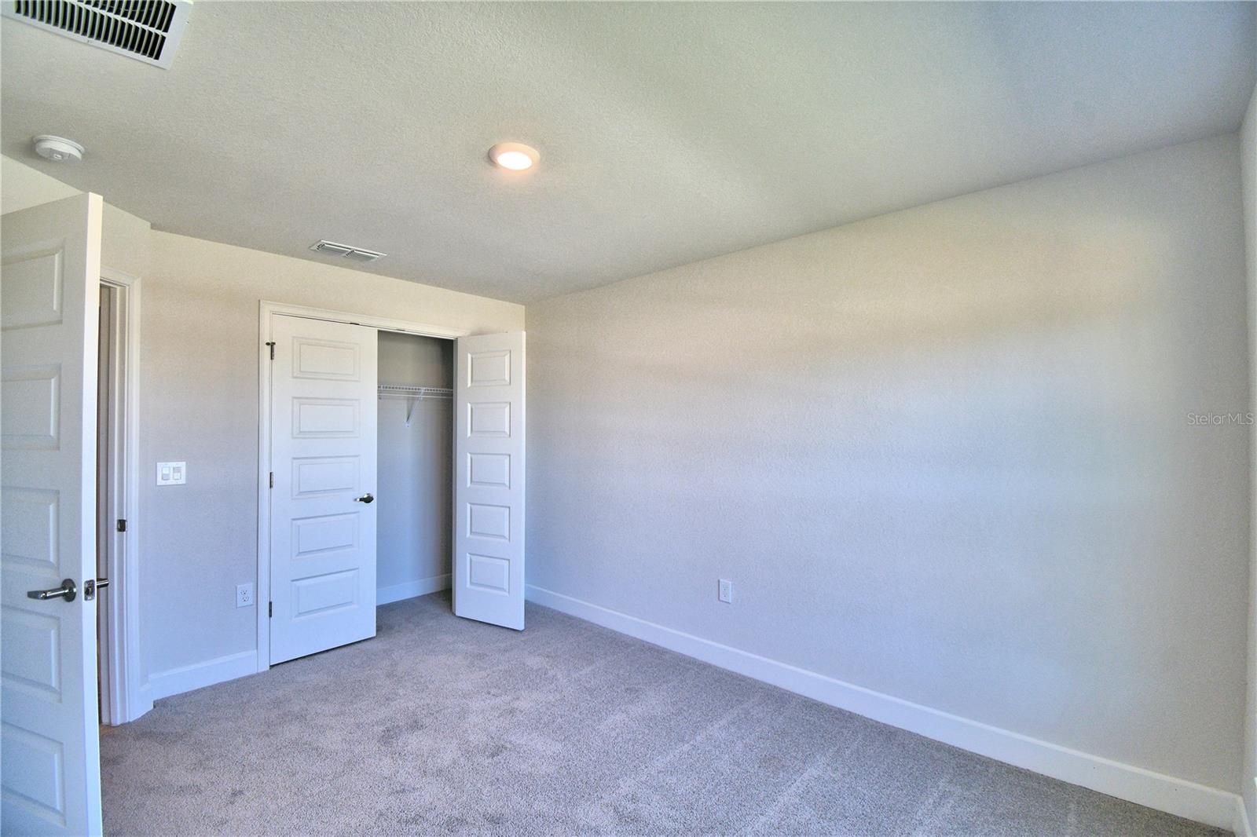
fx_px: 524
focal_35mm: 15
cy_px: 418
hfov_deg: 100.4
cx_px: 628
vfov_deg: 77.3
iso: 360
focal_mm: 10
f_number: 4.5
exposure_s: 1/125
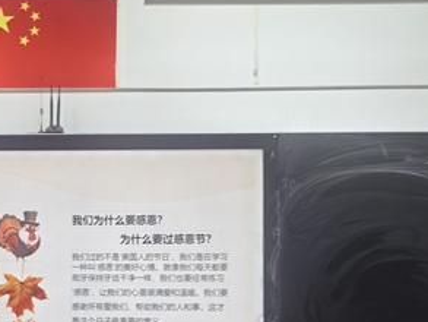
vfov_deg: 16.2
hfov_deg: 21.4
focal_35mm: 90
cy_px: 285
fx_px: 1113
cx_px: 67
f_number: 1.9
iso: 64
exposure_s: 1/44.8
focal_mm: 5.52
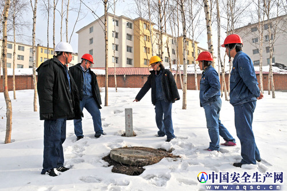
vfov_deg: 50.3
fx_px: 203
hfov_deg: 70.5
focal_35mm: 26
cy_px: 96
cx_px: 144
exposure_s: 1/640
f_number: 13
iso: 500
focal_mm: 17
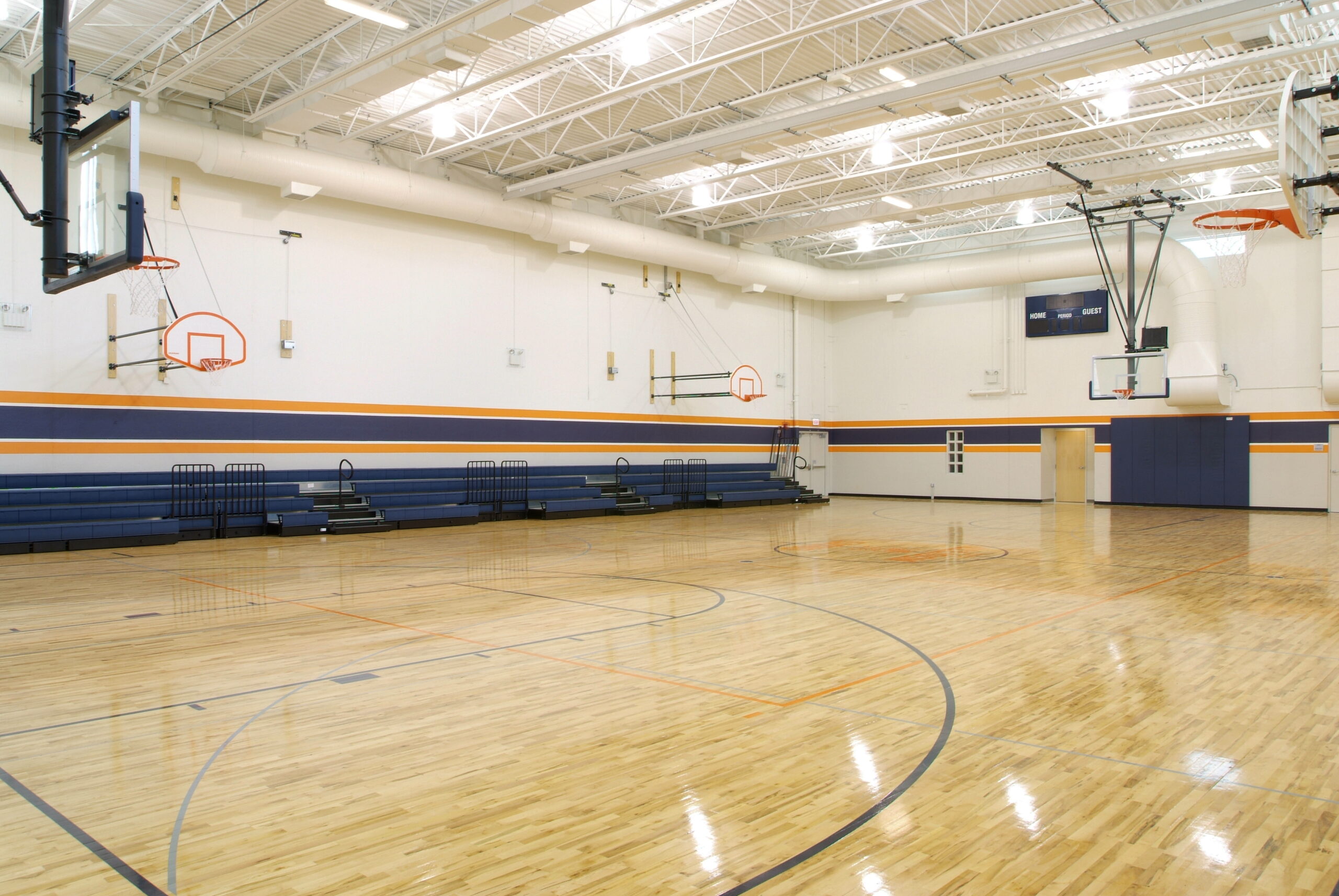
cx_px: 670
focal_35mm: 26
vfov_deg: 49.7
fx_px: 968
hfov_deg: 69.3
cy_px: 448
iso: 100
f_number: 11
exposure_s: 1
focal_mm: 17
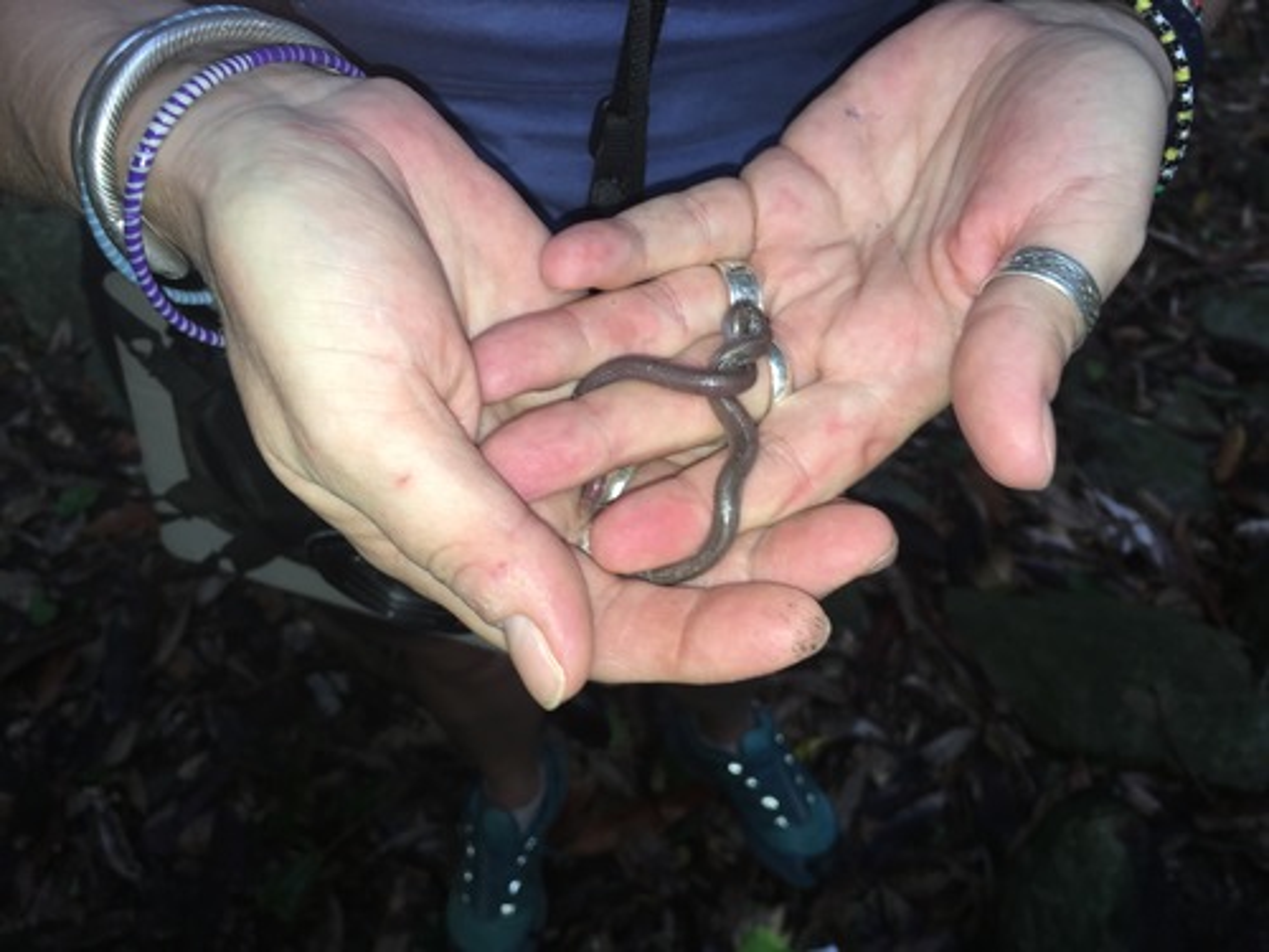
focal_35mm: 29
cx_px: 634
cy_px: 476
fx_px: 1063
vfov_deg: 48.2
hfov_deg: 61.7
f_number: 2.2
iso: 25
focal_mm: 4.15
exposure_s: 1/34
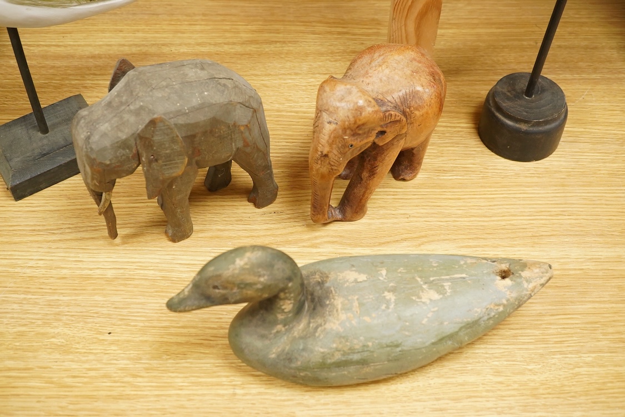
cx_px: 312
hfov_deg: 43.6
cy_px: 208
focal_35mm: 45
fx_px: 781
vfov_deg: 29.9
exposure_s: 1/125
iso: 2000
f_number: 8
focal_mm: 30
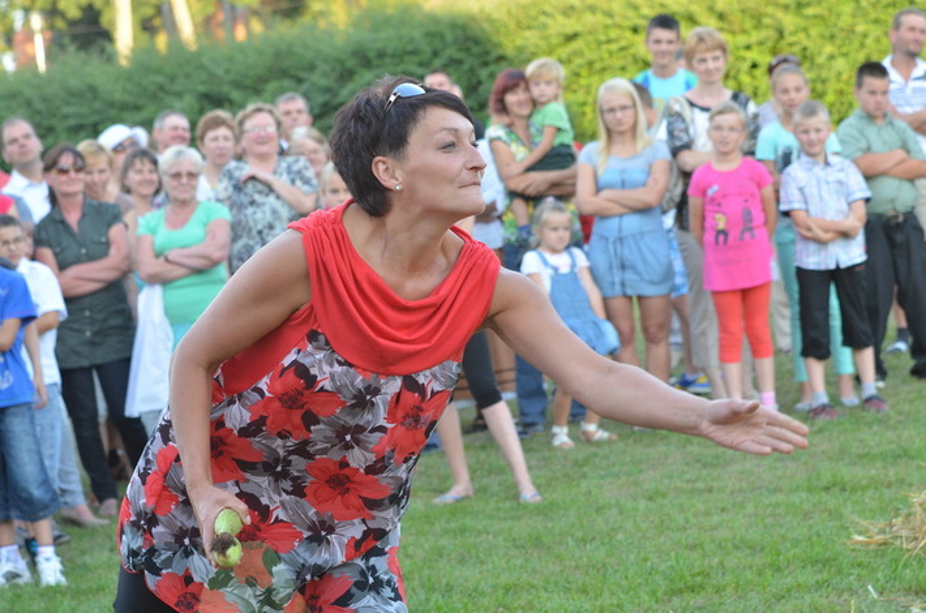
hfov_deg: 19.5
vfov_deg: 13.0
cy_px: 306
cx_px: 463
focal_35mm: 105
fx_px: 2695
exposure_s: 1/400
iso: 1000
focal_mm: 70
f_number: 5
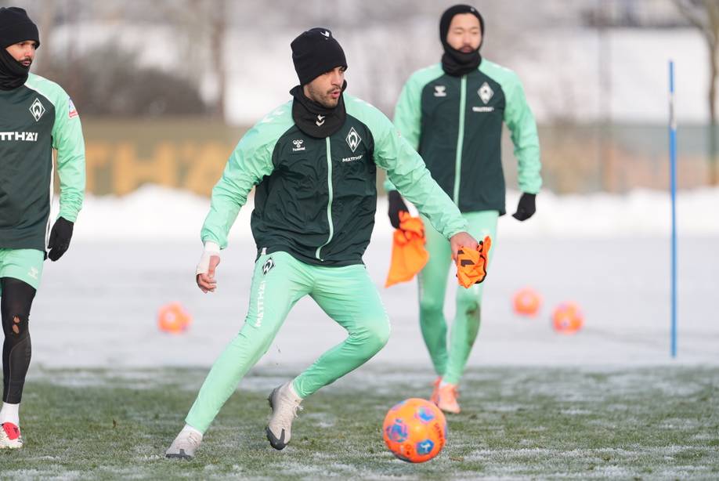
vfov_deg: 4.6
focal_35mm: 300
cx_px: 360
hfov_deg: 6.9
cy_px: 240
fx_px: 5997
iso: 320
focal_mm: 300
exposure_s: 1/1600
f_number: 2.8
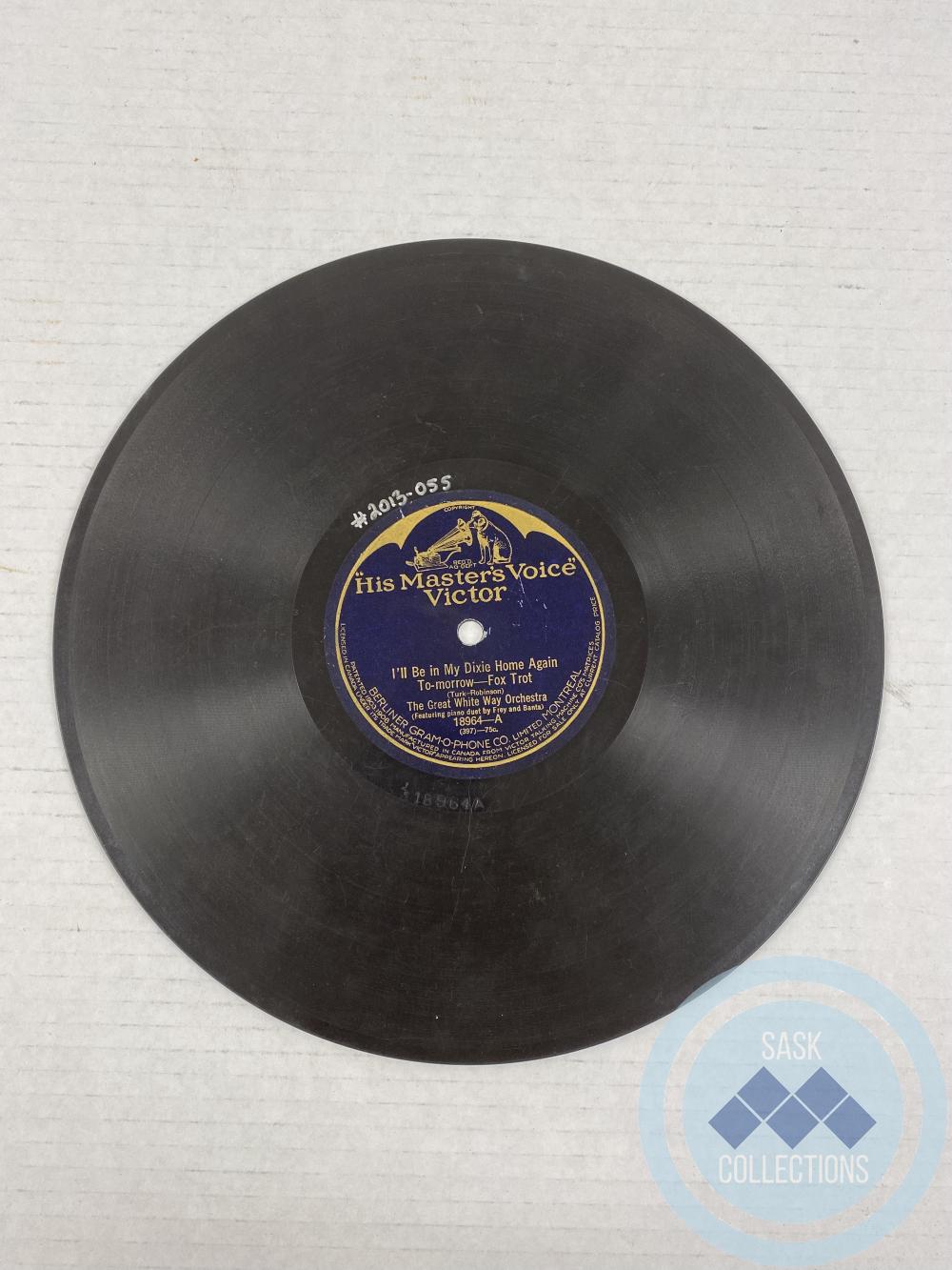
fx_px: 953
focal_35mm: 26
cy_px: 635
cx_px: 476
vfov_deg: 67.3
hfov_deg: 53.1
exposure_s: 1/100
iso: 80
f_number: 1.8
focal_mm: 4.25
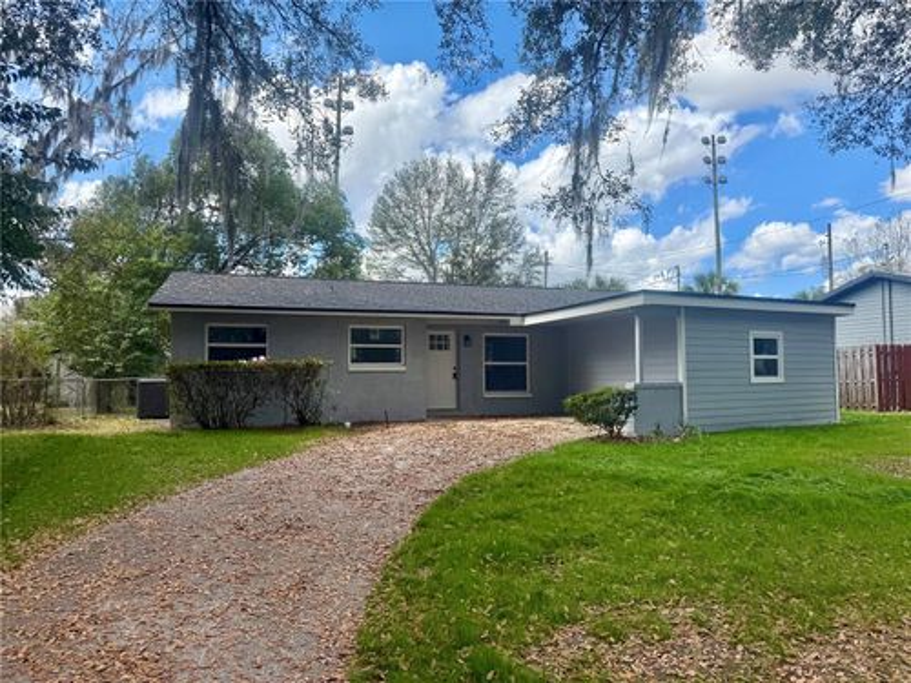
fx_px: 632
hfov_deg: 71.6
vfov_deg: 56.8
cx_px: 456
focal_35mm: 24
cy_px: 342
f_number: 1.78
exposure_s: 1/3021
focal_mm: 6.76
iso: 80
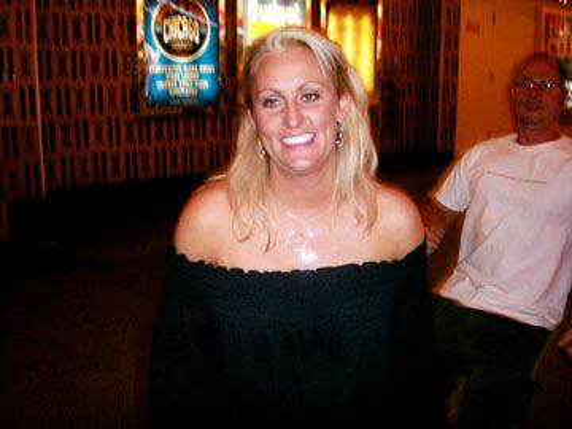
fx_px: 611
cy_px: 214
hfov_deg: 50.1
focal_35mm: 37
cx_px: 286
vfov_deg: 38.7
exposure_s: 1/40
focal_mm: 7.7
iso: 160
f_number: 3.5
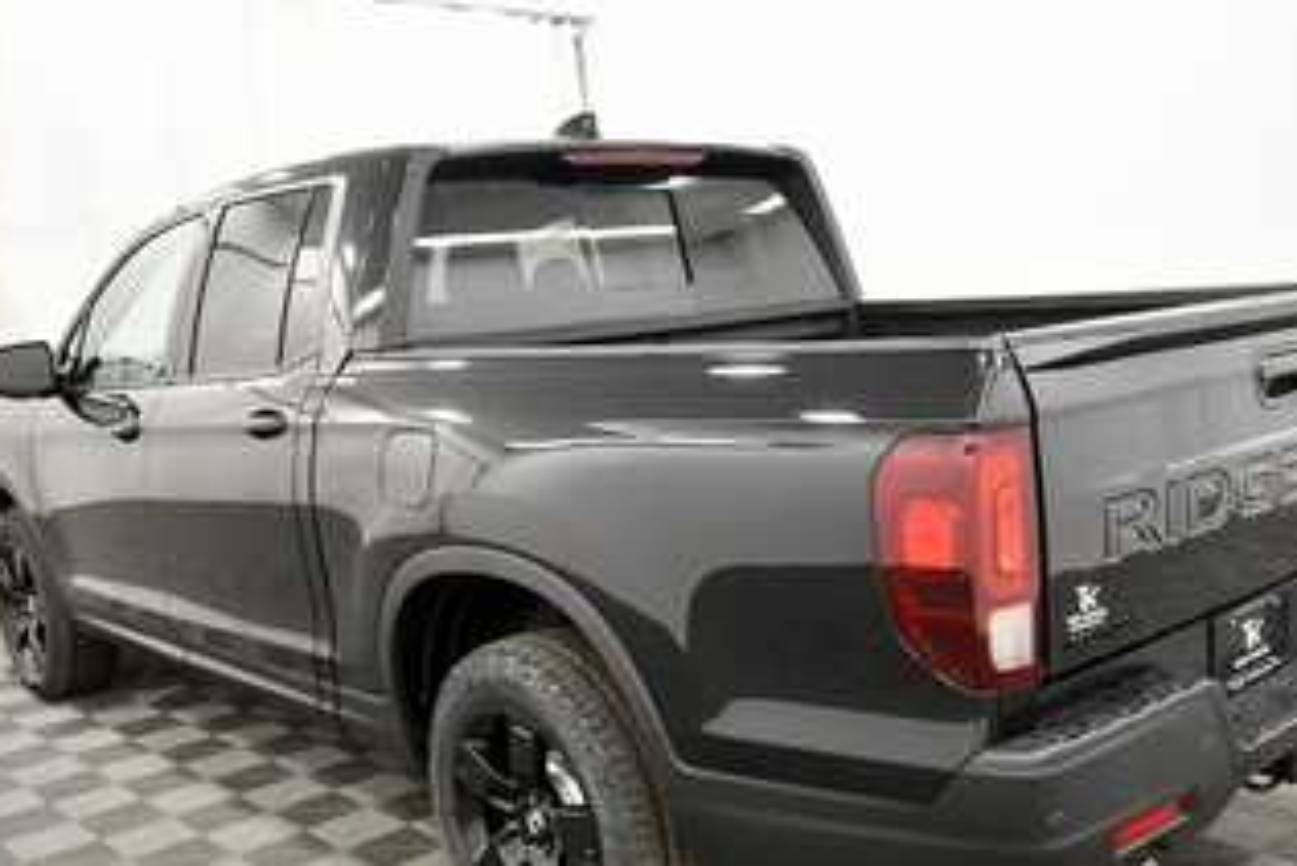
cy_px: 544
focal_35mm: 38
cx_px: 702
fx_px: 1370
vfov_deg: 34.9
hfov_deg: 50.6
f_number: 5.6
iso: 2500
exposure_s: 1/125
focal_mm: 20
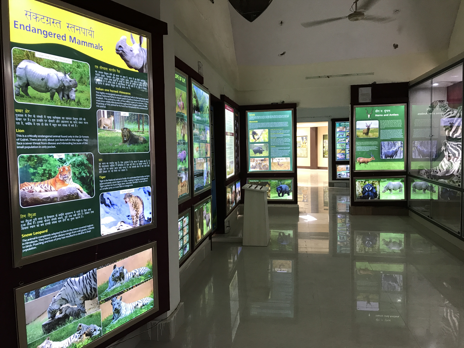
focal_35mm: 28
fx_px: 375
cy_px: 174
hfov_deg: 63.4
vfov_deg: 49.7
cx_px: 232
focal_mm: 3.99
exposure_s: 1/17
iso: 40
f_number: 1.8
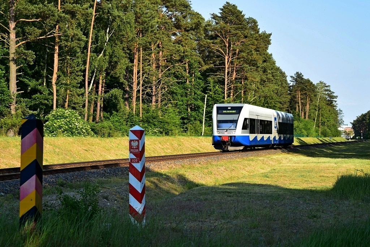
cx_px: 185
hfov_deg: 27.0
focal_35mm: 75
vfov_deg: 18.2
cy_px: 124
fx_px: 771
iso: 200
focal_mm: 50
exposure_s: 1/400
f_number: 6.3
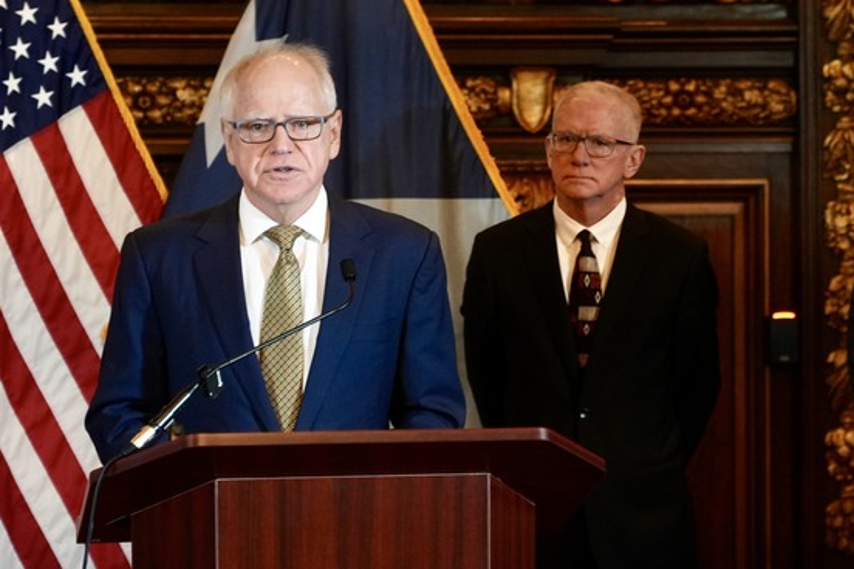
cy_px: 287
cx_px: 422
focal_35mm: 71
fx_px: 1684
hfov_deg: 28.5
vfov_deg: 19.2
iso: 3200
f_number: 2.8
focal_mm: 70
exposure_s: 1/160
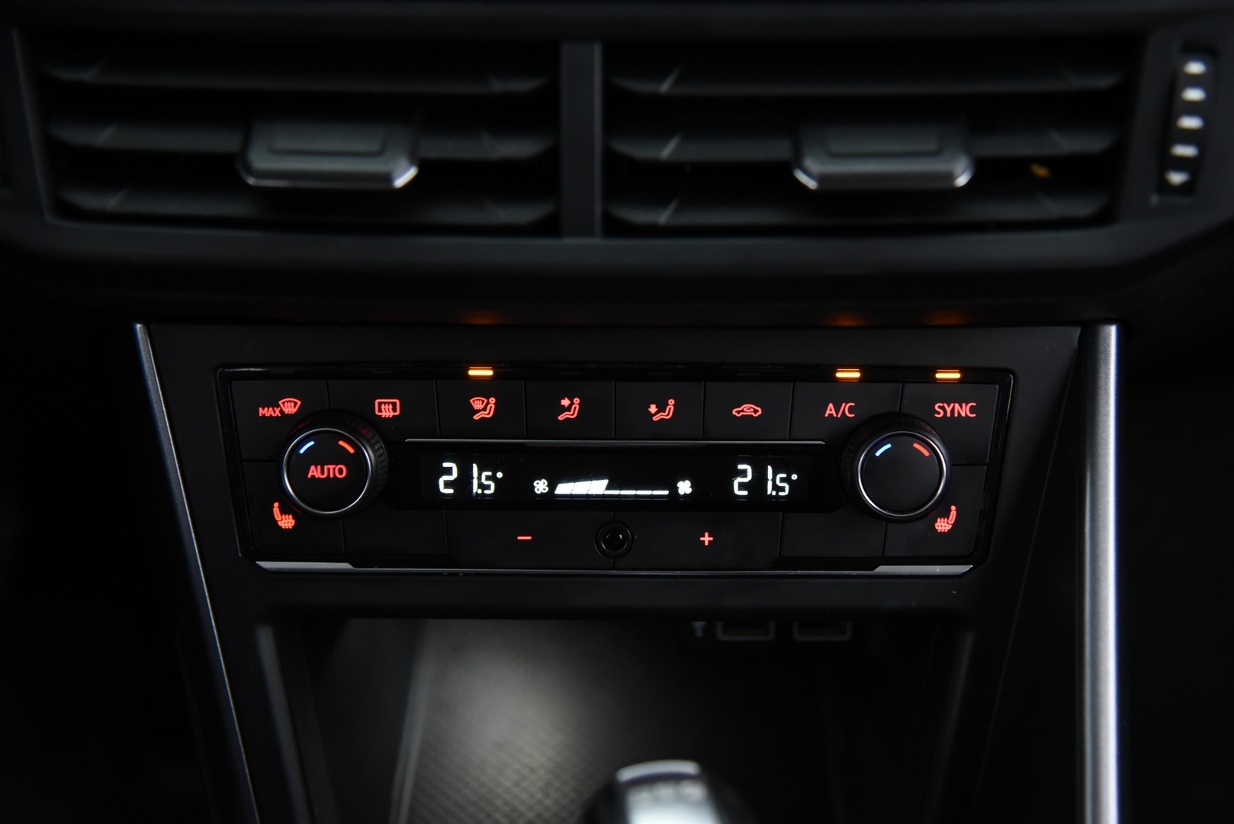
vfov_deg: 27.0
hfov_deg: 39.6
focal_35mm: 50
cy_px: 412
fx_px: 1714
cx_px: 617
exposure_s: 1/20
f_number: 4
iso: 4000
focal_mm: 50
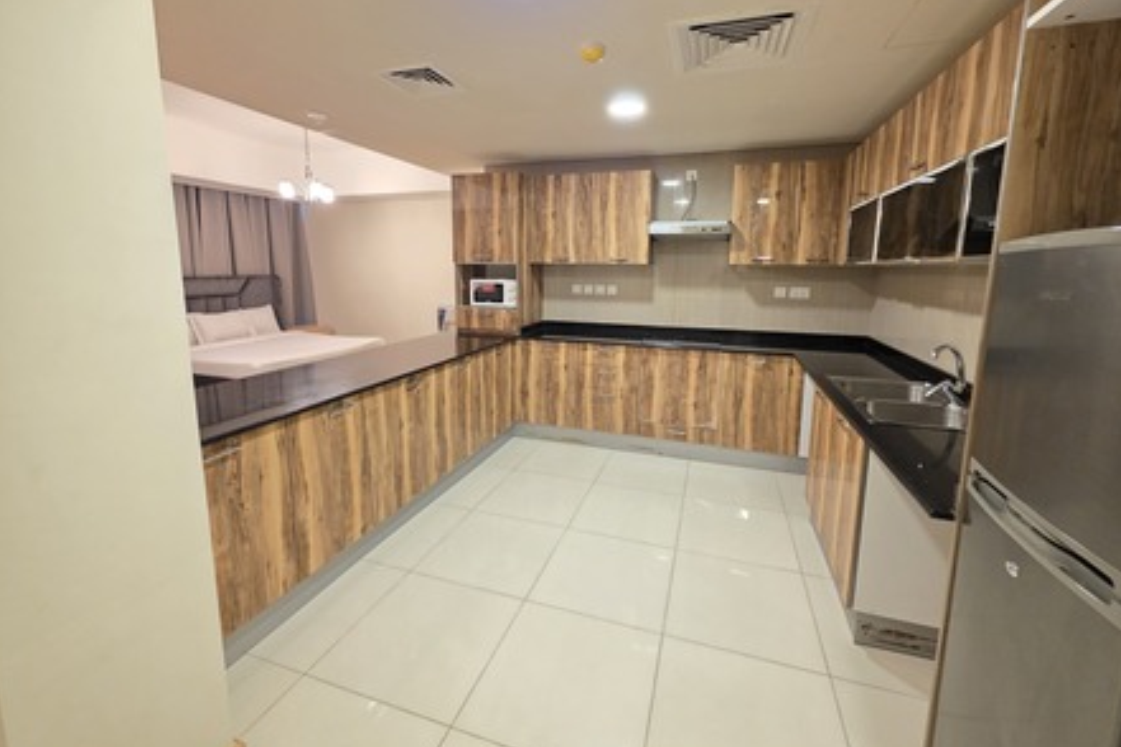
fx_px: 436
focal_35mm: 14
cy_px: 342
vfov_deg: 81.0
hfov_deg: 104.2
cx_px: 573
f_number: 1.9
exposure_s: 1/50
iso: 640
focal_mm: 2.2
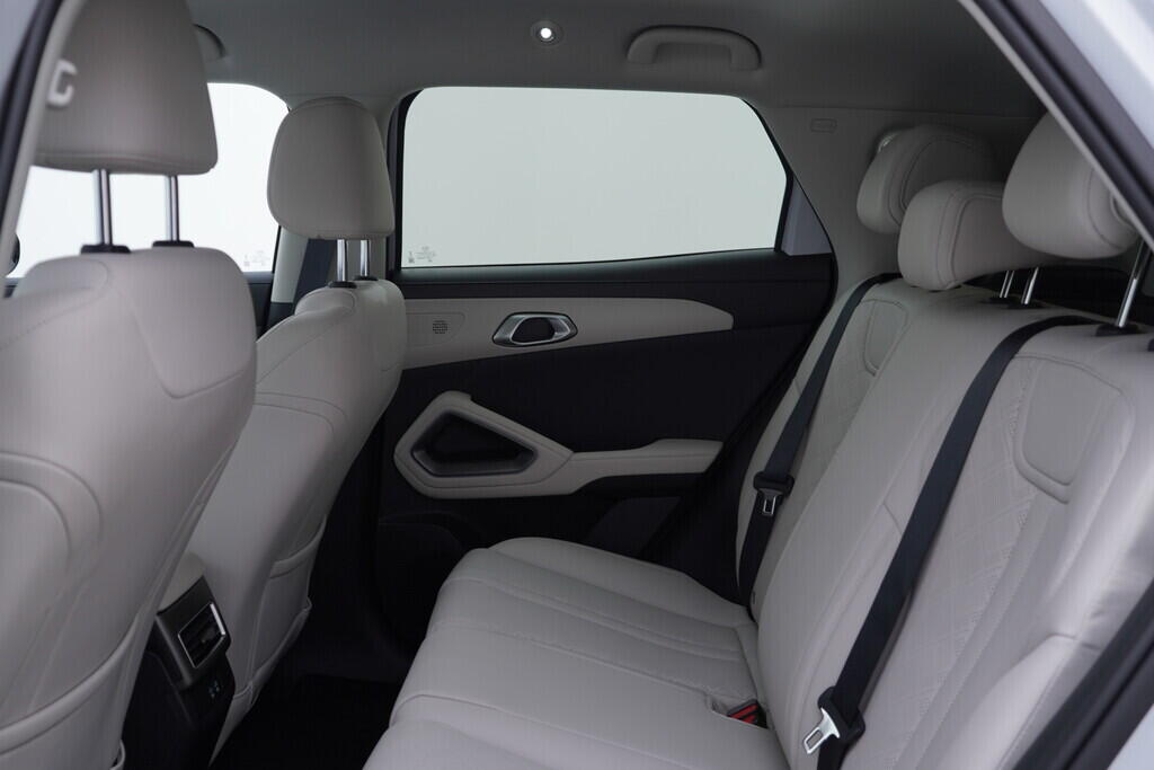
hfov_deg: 53.1
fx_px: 1154
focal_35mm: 36
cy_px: 385
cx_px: 577
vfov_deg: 36.9
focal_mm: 24
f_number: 3.2
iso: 125
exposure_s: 1/50
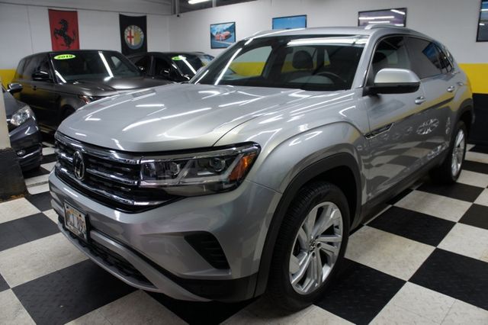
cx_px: 244
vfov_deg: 47.9
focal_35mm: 27
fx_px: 366
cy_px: 162
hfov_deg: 67.4
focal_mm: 18
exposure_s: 1/30
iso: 200
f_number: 3.5
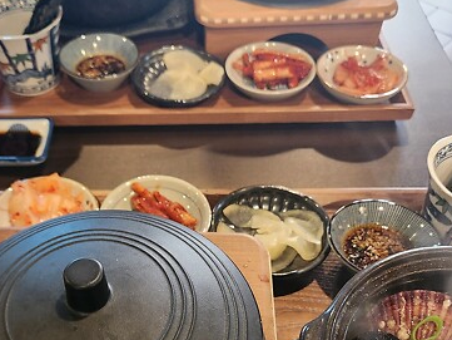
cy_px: 260
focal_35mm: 42
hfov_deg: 44.3
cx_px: 160
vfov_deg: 33.6
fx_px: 549
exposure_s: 1/60
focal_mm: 5.4
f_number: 1.8
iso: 640
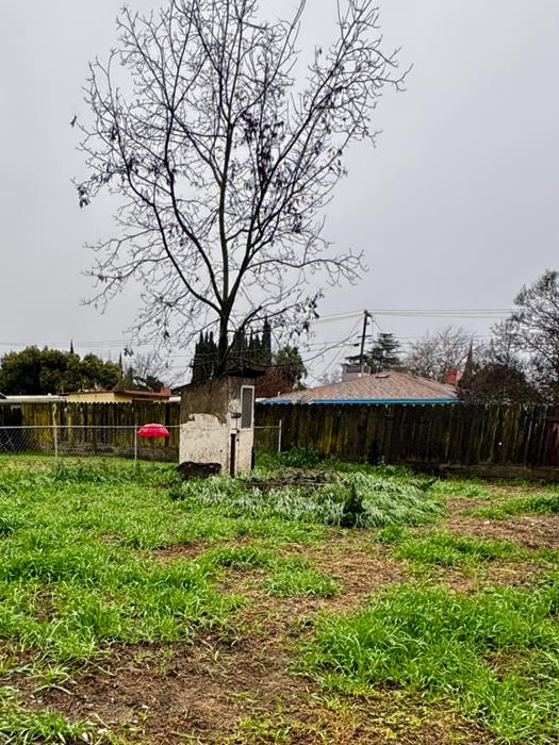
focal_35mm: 30
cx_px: 165
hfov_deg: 45.7
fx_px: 646
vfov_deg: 56.3
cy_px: 579
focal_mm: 2.22
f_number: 2.2
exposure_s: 1/99
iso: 64
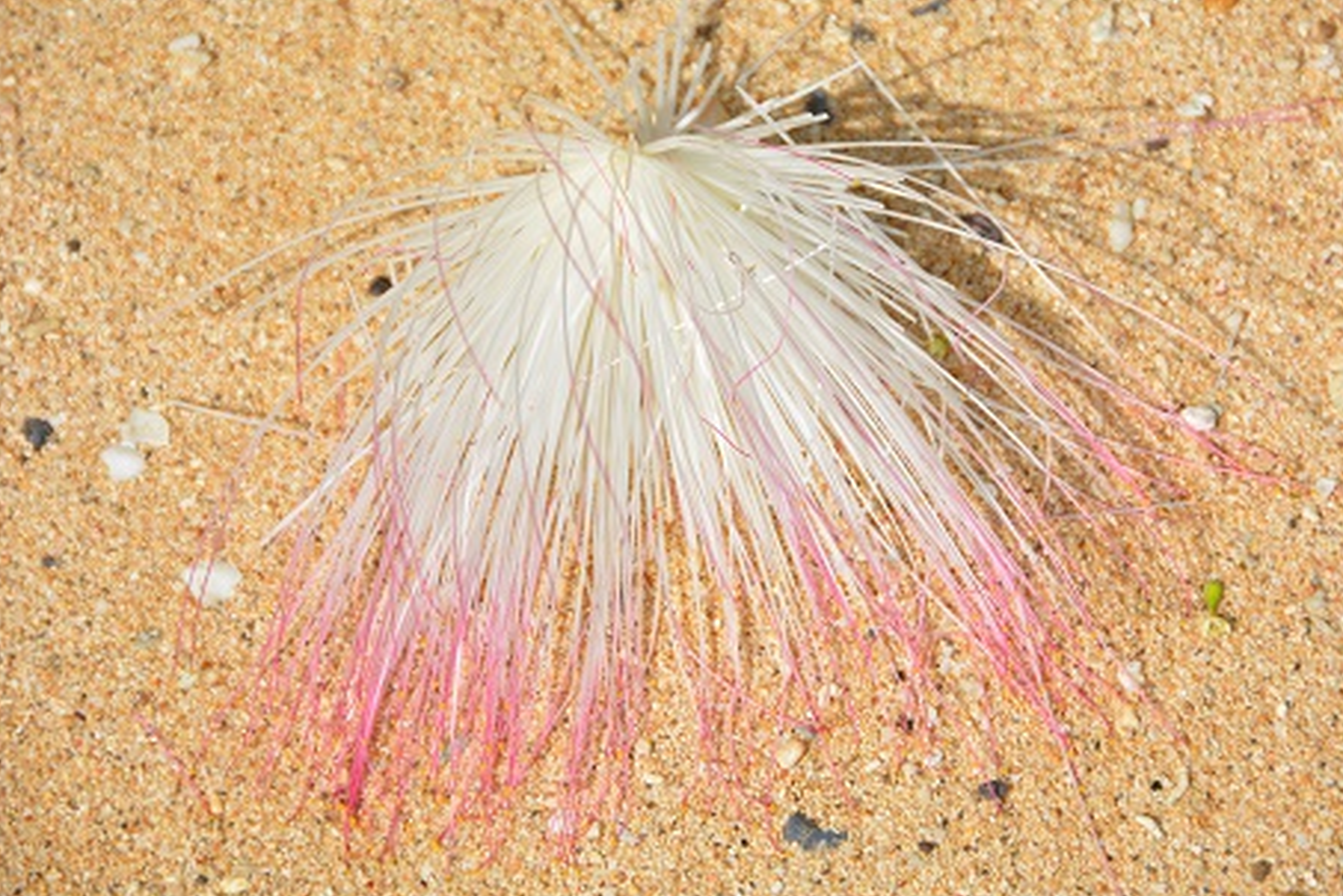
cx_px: 723
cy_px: 432
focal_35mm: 331
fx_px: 12347
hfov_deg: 6.2
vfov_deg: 4.2
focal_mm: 200
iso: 200
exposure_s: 1/800
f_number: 7.1
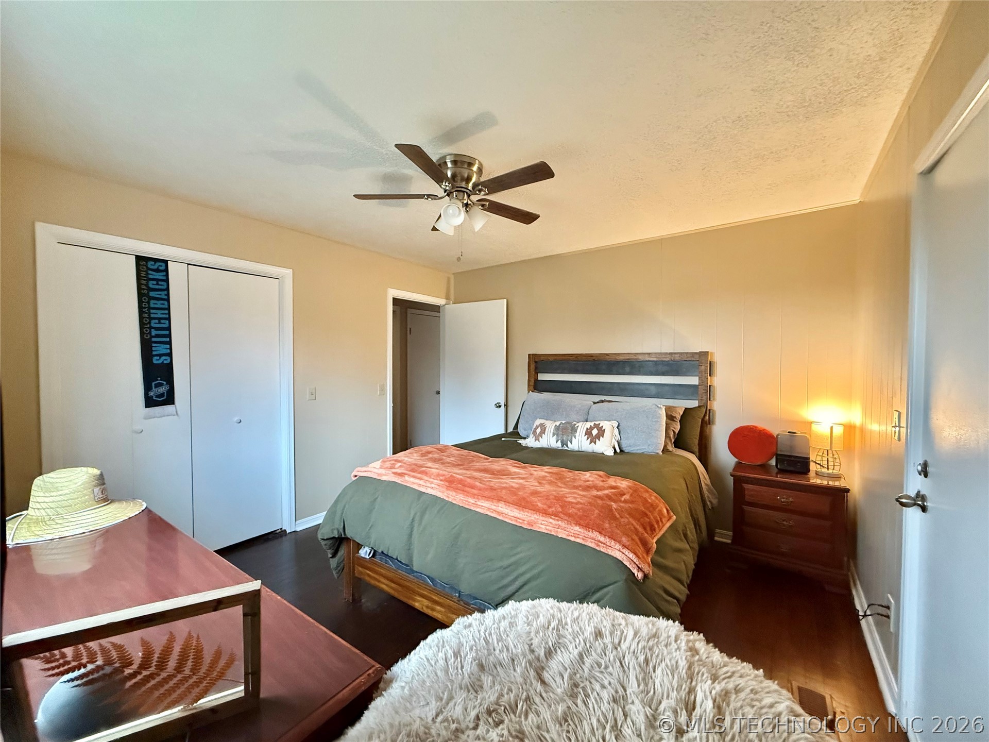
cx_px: 494
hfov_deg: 102.1
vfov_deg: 85.7
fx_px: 400
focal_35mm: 14
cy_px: 371
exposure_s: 1/60
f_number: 2.2
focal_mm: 2.22
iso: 800
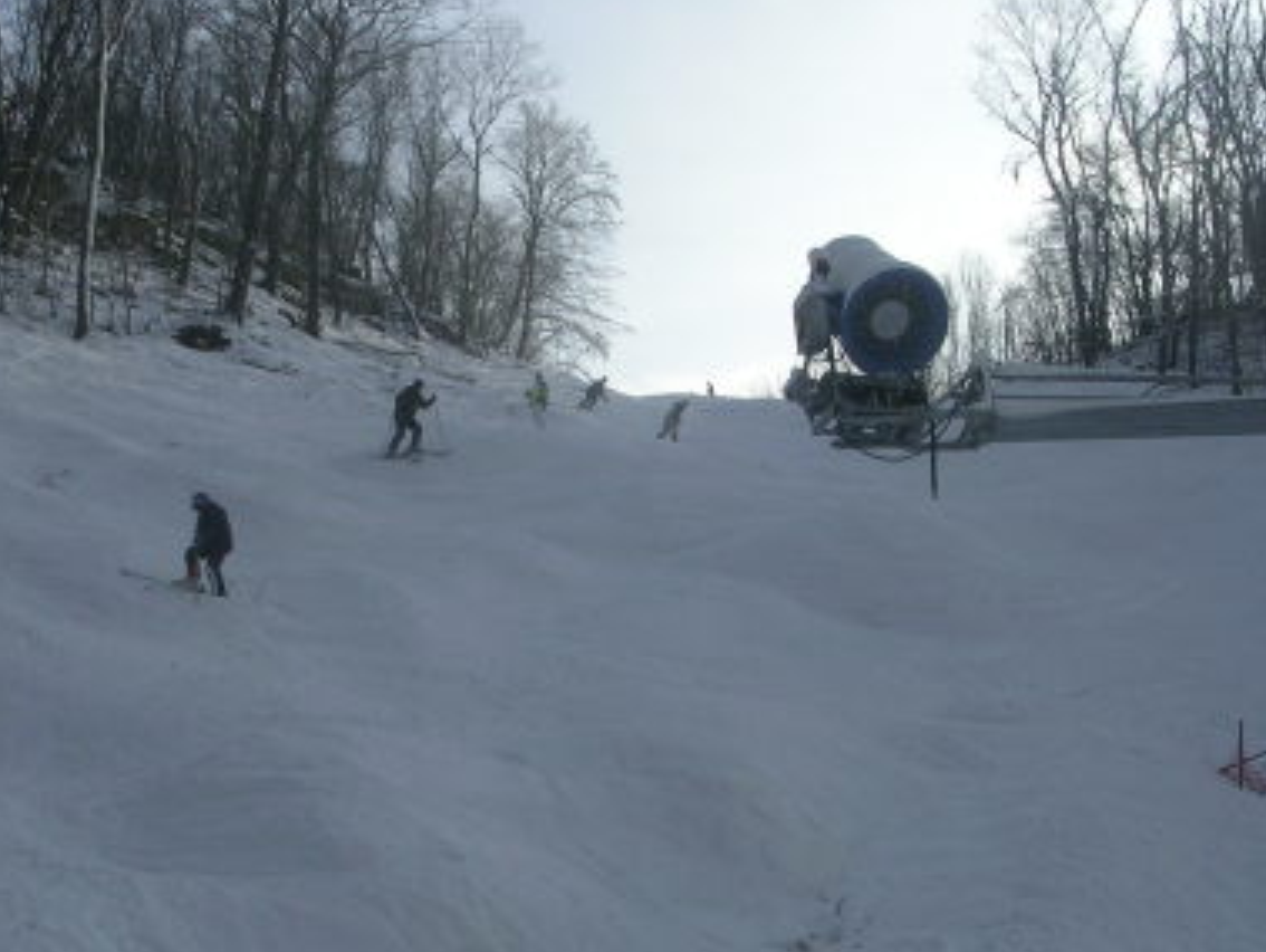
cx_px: 626
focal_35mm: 52
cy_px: 536
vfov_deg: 28.0
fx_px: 1903
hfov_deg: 36.8
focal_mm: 6.2
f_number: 5.8
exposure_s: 1/523
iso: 50
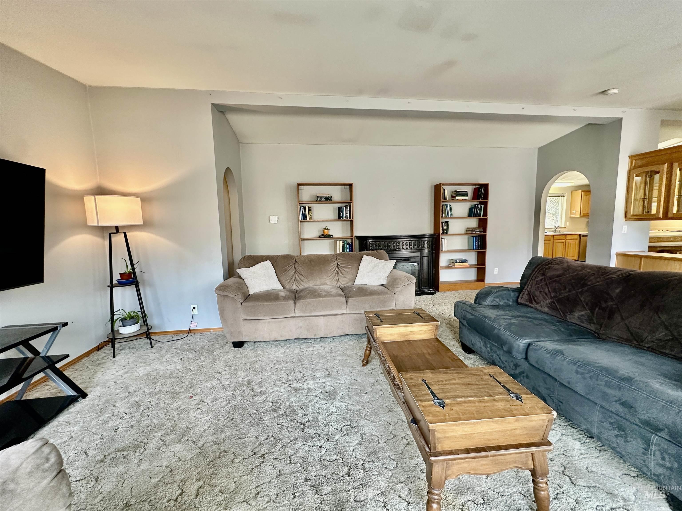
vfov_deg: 85.7
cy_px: 256
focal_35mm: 14
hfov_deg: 102.1
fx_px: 276
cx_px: 341
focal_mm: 2.22
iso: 160
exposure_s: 1/60
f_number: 2.2
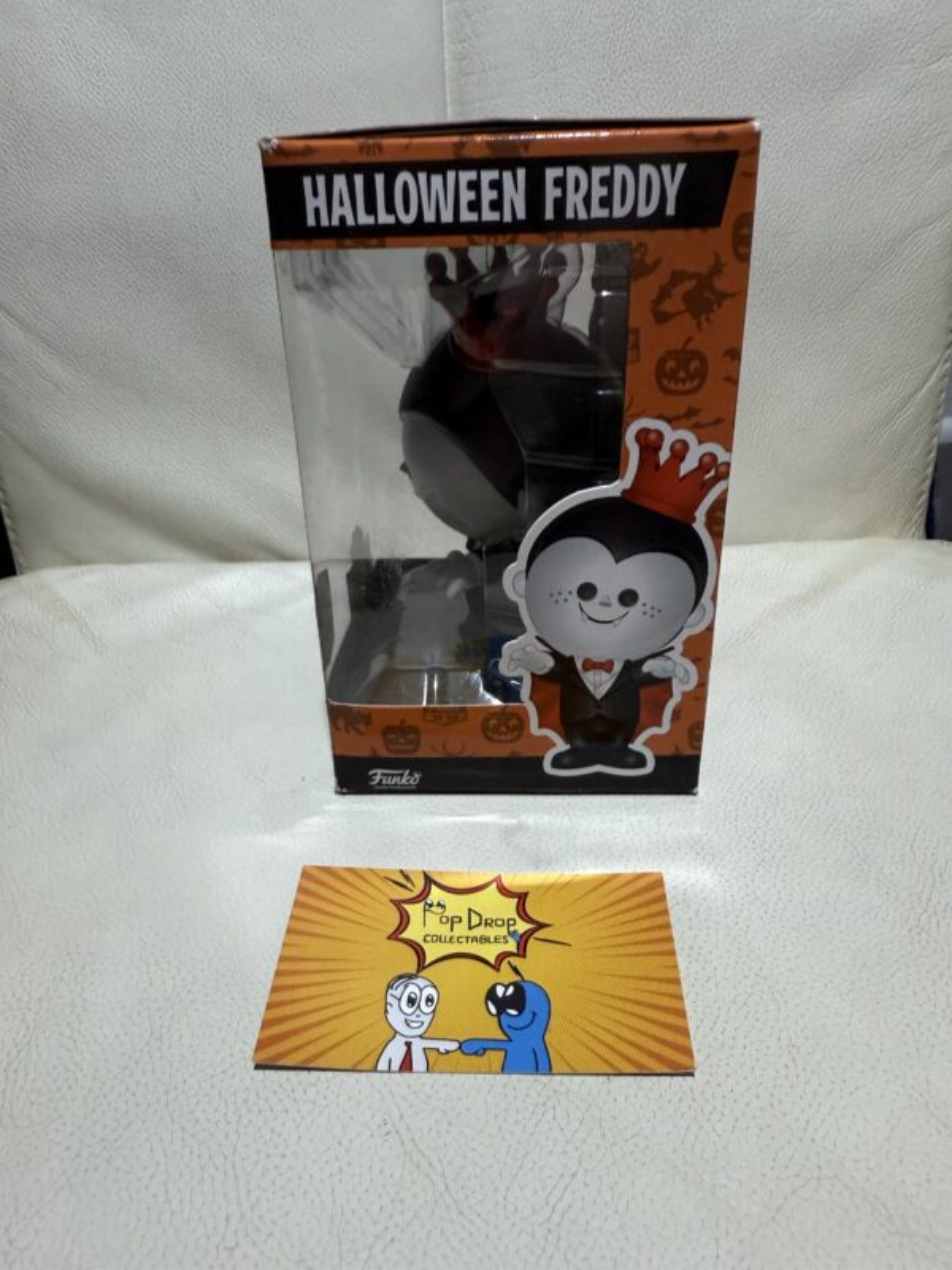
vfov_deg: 71.6
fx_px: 880
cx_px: 476
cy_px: 635
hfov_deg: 56.8
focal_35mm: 24
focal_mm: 2.22
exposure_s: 1/20
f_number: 2.2
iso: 200
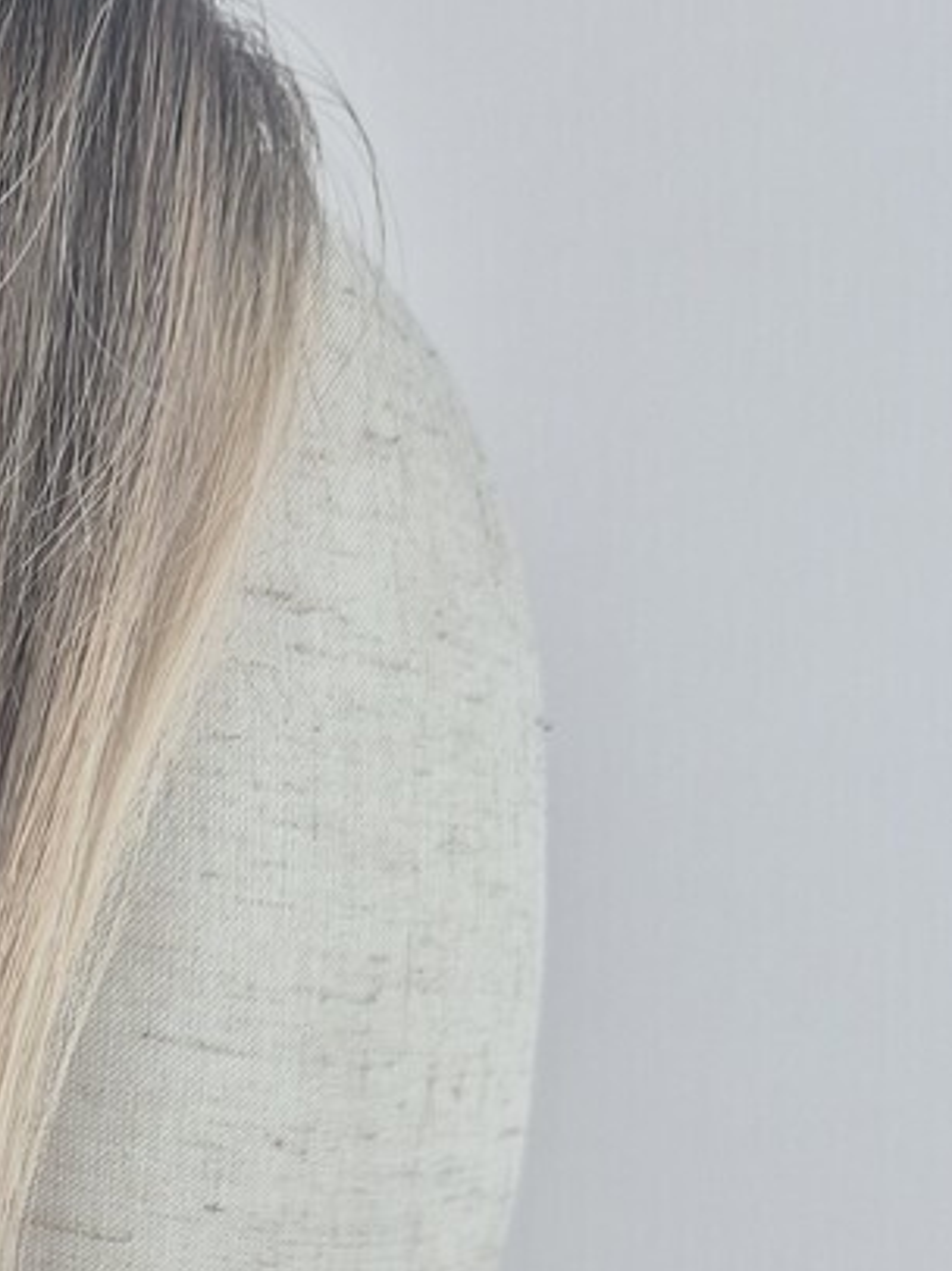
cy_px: 1575
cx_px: -323
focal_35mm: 68
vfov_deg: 25.3
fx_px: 2496
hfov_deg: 19.7
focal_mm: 5.4
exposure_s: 1/100
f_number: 1.8
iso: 40
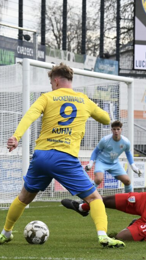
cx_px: 100
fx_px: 1467
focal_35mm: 213
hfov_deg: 5.7
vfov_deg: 10.1
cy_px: 130
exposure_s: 1/1600
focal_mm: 135
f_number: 9
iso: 4000
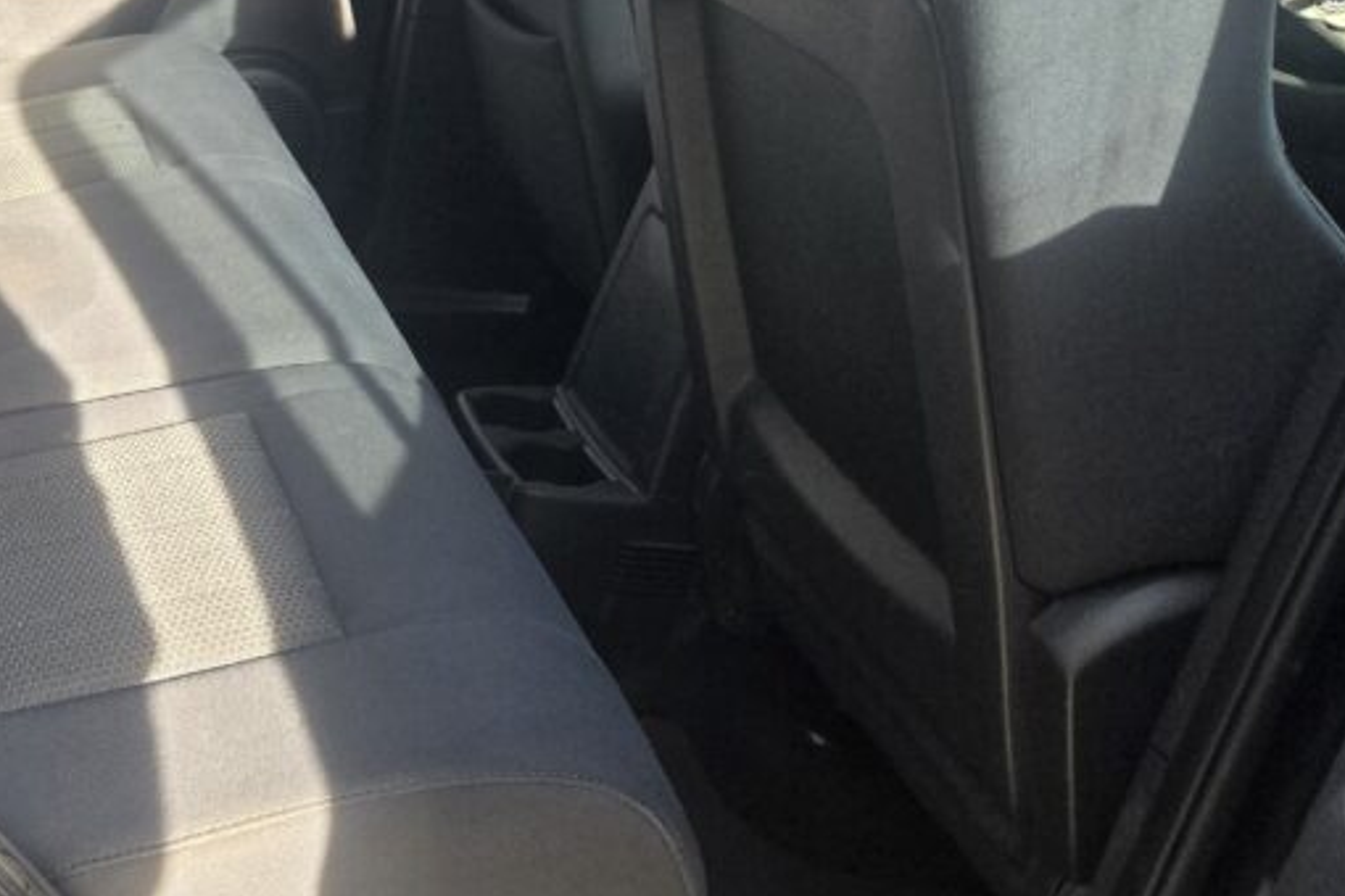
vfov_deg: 28.1
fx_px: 1793
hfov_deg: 38.5
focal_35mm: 48
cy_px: 393
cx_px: 156
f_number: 1.8
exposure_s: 1/508
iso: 160
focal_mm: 5.4
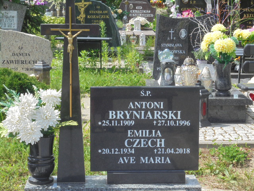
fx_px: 609
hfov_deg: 23.6
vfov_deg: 17.8
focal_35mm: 83
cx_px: 127
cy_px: 96
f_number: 6.7
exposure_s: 1/200
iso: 100
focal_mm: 14.9
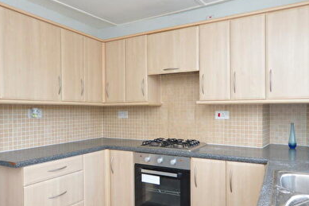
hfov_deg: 67.4
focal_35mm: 27
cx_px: 160
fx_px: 232
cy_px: 113
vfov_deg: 47.8
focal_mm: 10
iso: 400
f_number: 4
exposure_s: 1/60
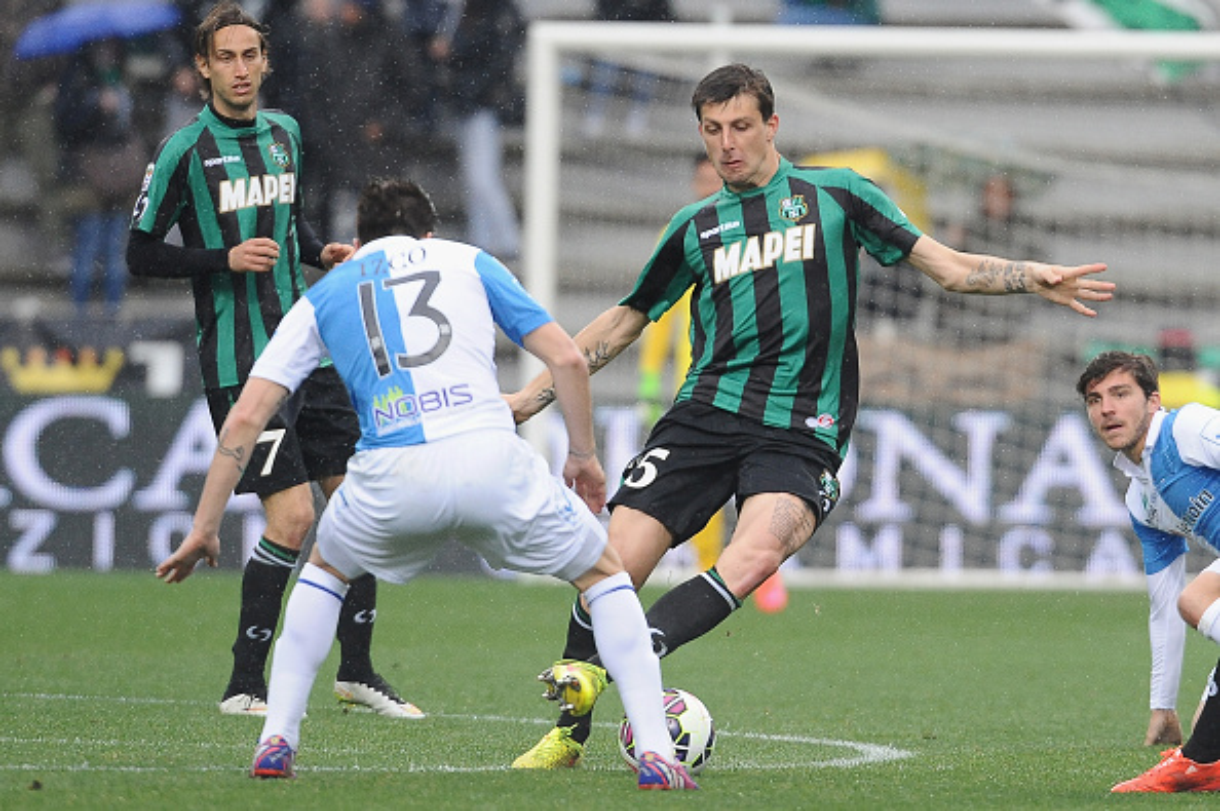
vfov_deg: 2.7
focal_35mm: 500
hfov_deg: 4.1
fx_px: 16930
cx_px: 610
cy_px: 406
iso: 2500
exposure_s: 1/1250
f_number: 5.6
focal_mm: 500
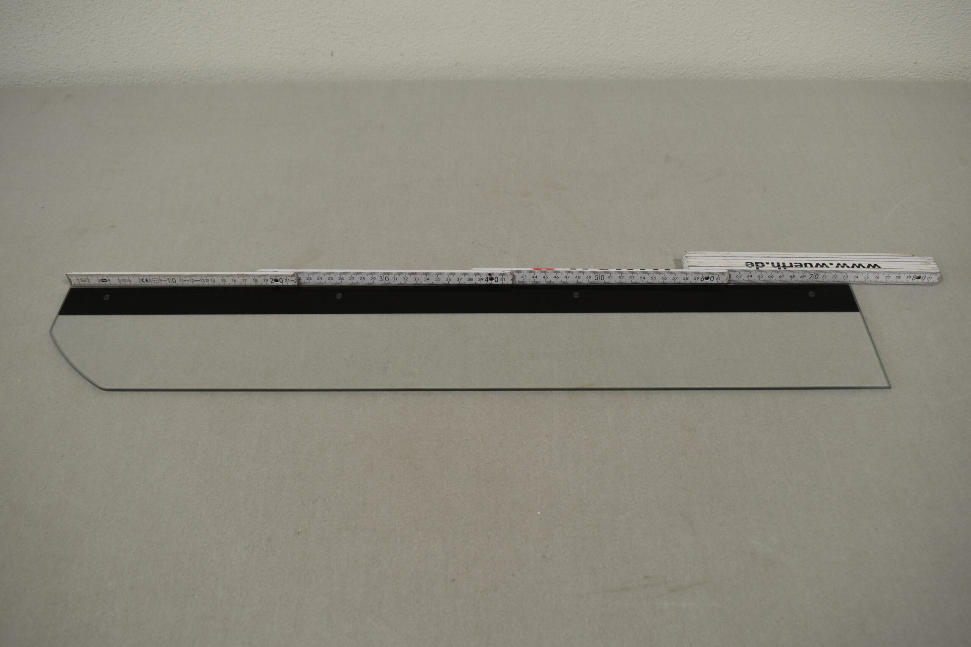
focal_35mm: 34
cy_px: 324
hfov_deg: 55.1
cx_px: 486
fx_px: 931
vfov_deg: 38.4
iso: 320
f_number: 5.6
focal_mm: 23
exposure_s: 1/125
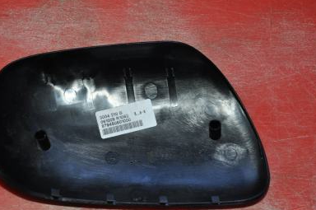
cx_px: 124
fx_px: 719
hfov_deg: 24.7
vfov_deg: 16.6
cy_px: 118
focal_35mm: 82
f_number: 4.8
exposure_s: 1/60
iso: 800
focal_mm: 42
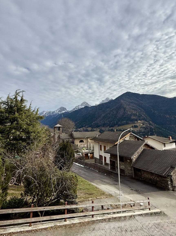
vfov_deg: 102.1
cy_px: 118
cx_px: 88
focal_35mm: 14
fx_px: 95
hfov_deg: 85.6
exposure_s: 1/2506
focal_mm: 2.22
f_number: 2.2
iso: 50
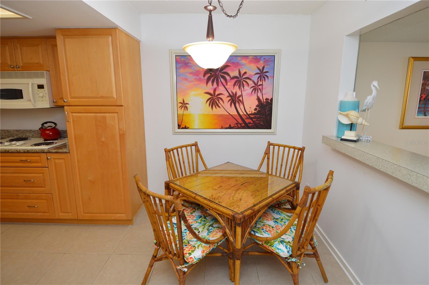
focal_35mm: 18
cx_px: 214
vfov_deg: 67.3
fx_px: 214
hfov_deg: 90.1
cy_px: 142
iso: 400
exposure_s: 1/80
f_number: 4.5
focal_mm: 12
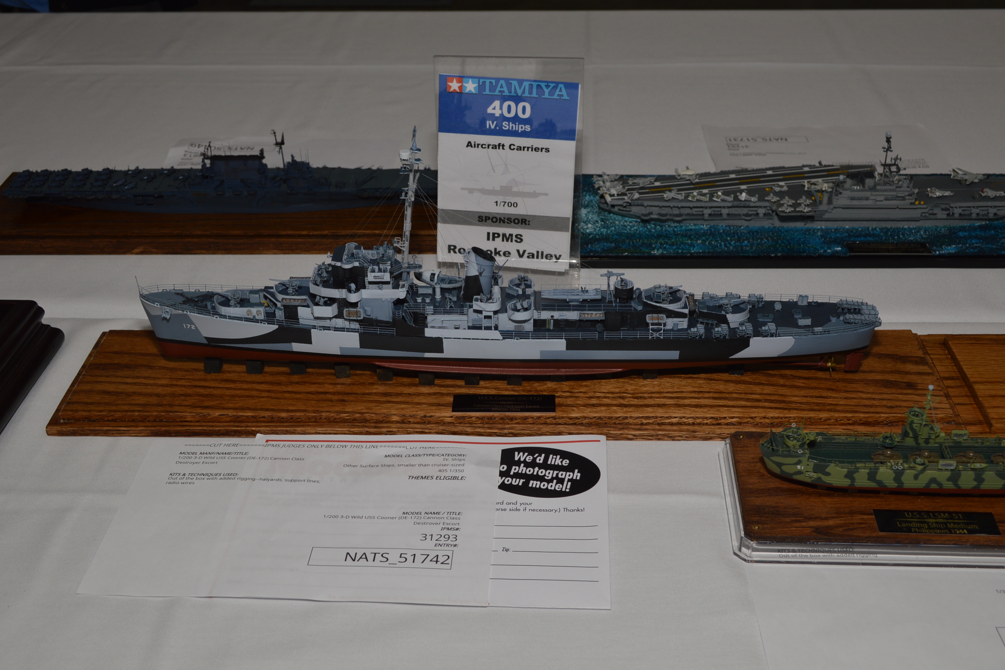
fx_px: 1117
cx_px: 508
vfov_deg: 33.4
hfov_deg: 48.5
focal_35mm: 40
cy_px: 342
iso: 100
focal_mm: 26
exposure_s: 1/60
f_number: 8
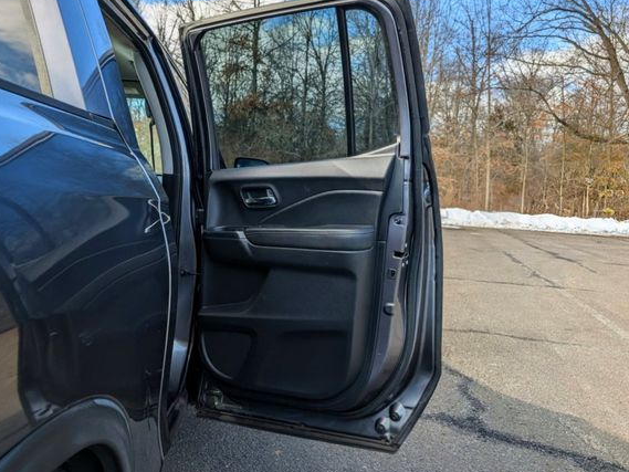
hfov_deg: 65.3
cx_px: 311
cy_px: 213
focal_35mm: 27
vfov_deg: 51.3
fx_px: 491
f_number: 1.68
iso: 22
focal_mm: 6.9
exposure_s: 1/510
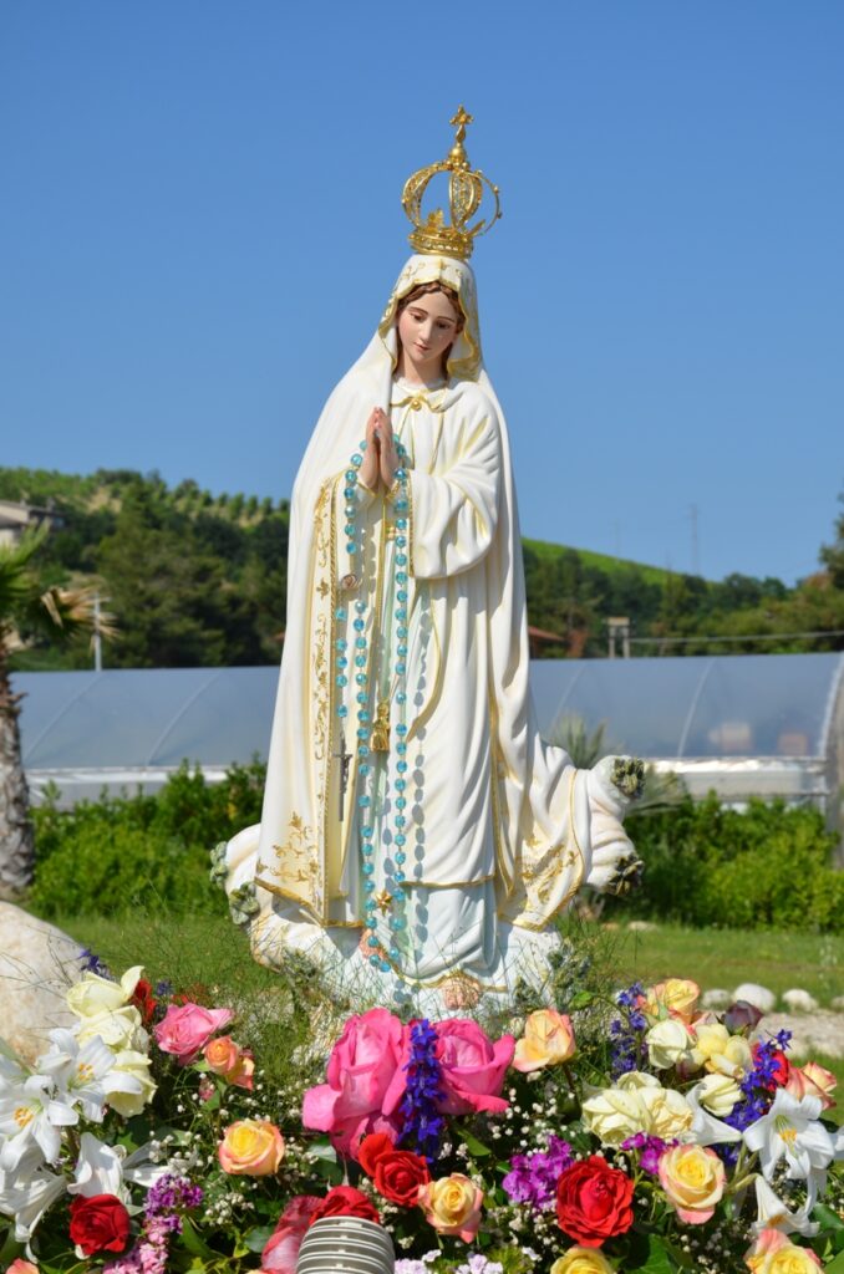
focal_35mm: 78
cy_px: 637
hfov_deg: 17.4
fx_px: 2756
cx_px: 422
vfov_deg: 26.0
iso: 100
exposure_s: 1/320
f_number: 9
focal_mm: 52
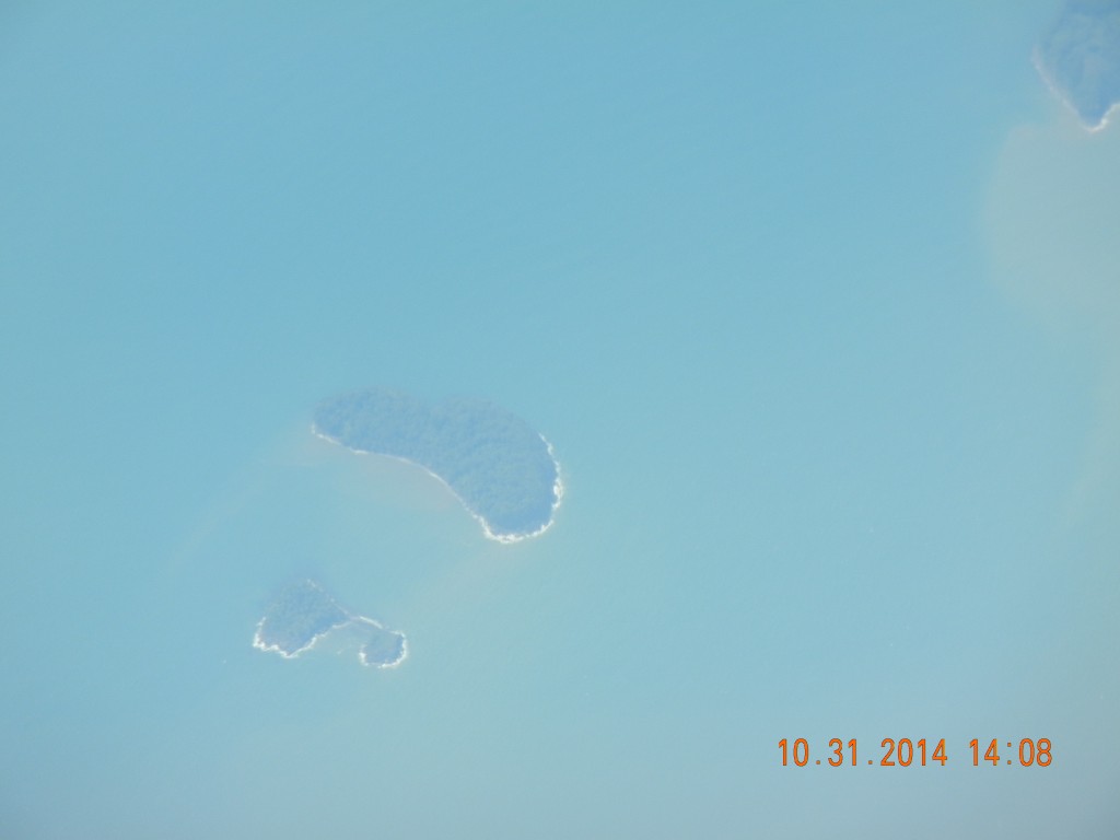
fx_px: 9706
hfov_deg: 6.6
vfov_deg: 5.0
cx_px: 560
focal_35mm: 300
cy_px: 420
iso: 160
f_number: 5.6
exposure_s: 1/420
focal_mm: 54
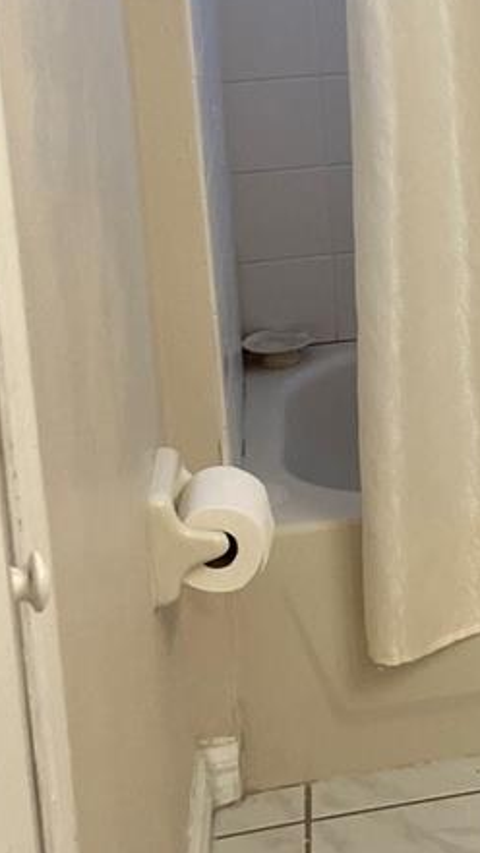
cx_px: 846
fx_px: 1878
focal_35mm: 83
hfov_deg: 13.2
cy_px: 21
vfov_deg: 24.5
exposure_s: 1/120
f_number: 1.8
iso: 50
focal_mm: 3.99
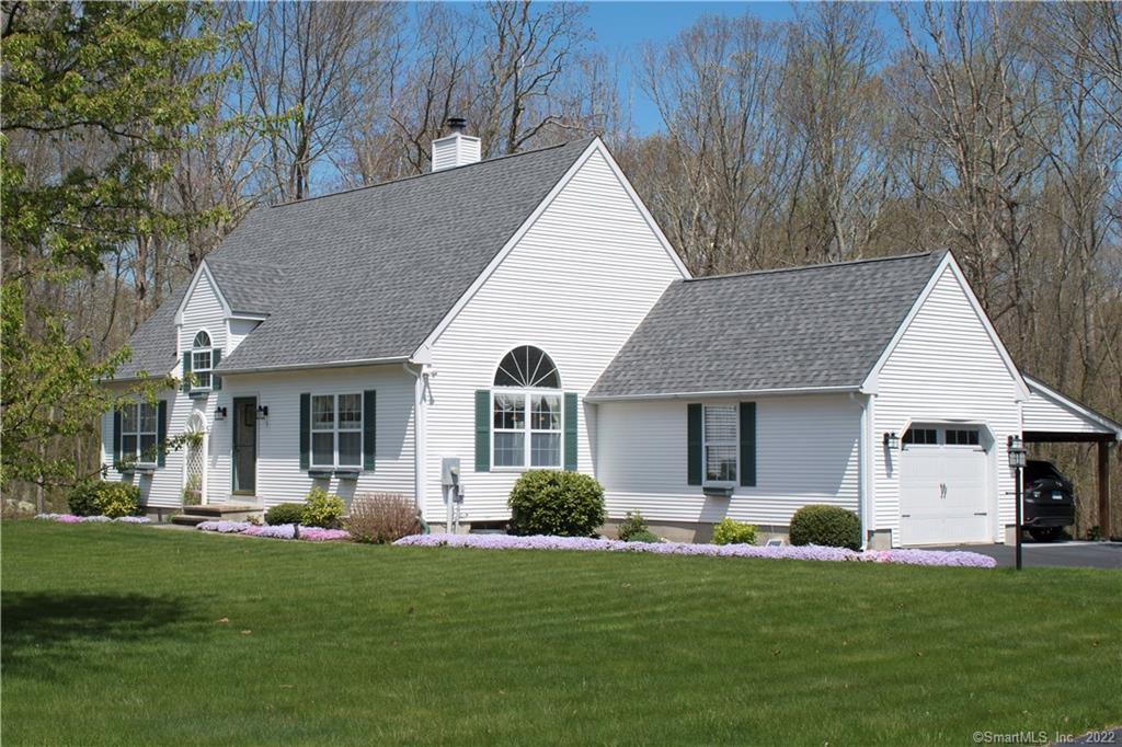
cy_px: 374
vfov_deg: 30.8
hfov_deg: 45.0
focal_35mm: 44
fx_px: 1355
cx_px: 561
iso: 100
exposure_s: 1/320
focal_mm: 29
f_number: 9
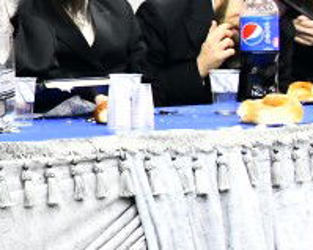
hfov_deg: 10.7
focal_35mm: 152
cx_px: -456
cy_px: 0
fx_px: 1407
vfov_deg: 10.1
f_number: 5.6
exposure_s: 1/80
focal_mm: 28
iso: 2500
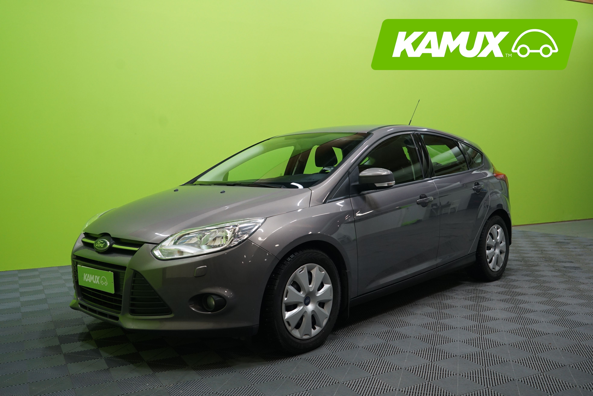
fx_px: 527
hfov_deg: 58.7
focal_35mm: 32
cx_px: 296
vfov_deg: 41.1
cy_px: 198
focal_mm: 32
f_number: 5
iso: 1000
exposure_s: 1/20
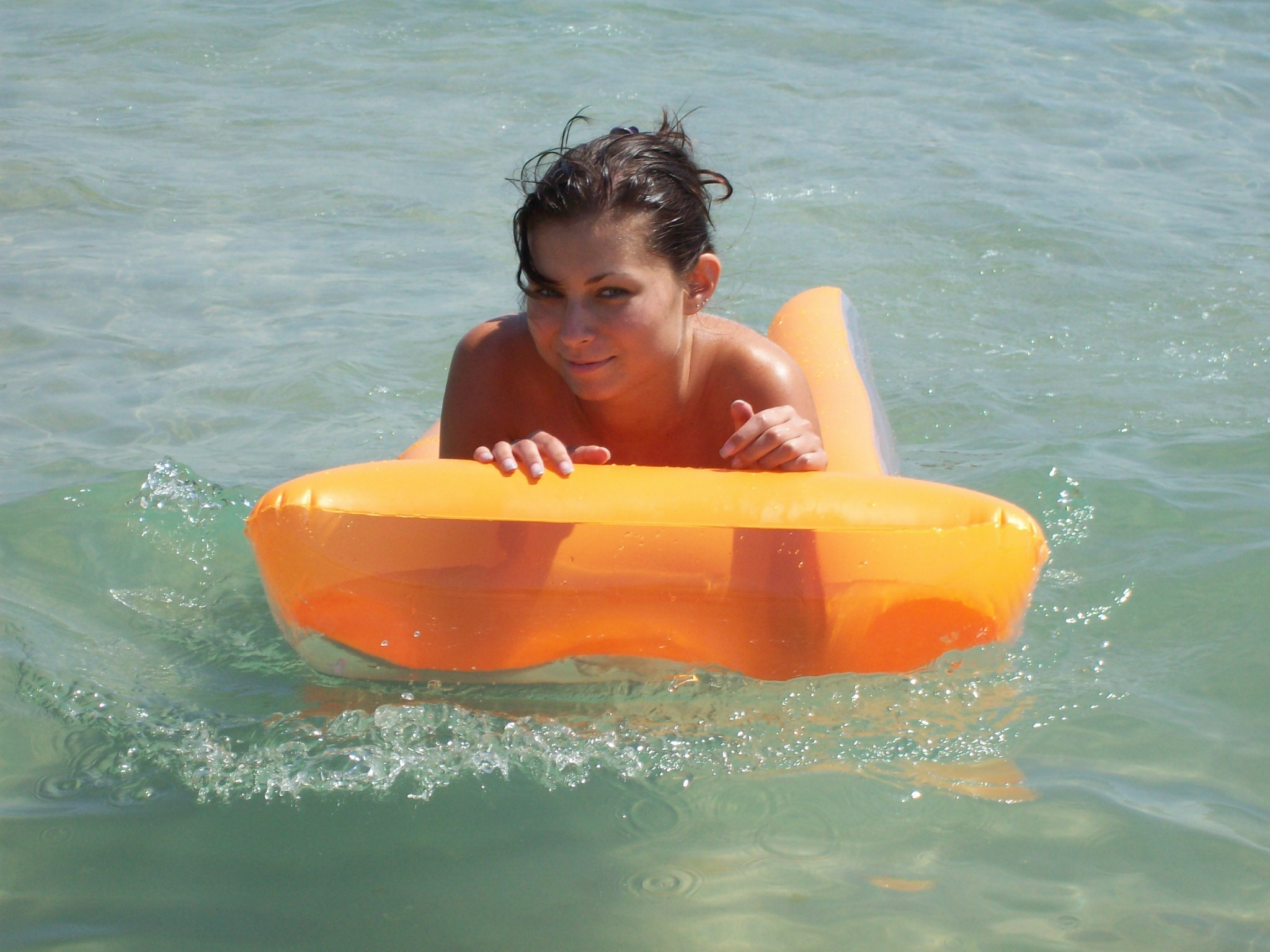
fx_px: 3962
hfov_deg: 18.2
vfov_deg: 13.7
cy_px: 476
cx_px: 635
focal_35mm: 108
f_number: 4.8
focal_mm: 18
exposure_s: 1/561
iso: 80
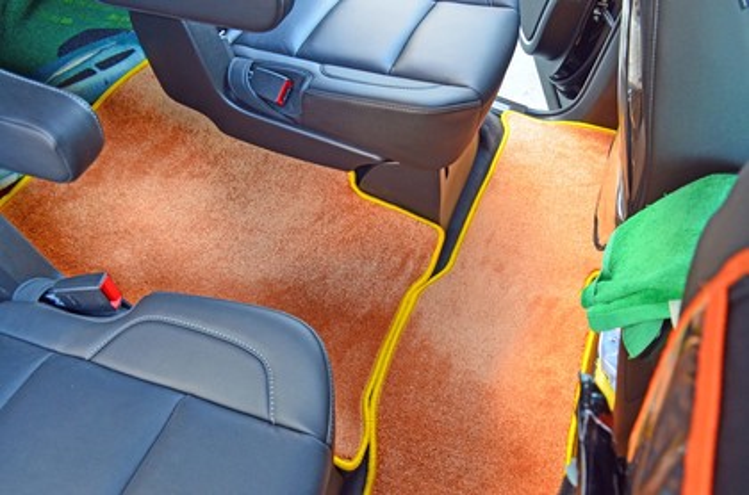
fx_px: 560
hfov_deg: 67.5
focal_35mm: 27
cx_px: 374
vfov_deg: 47.7
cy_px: 248
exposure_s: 1/15
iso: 800
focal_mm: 18
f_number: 6.7
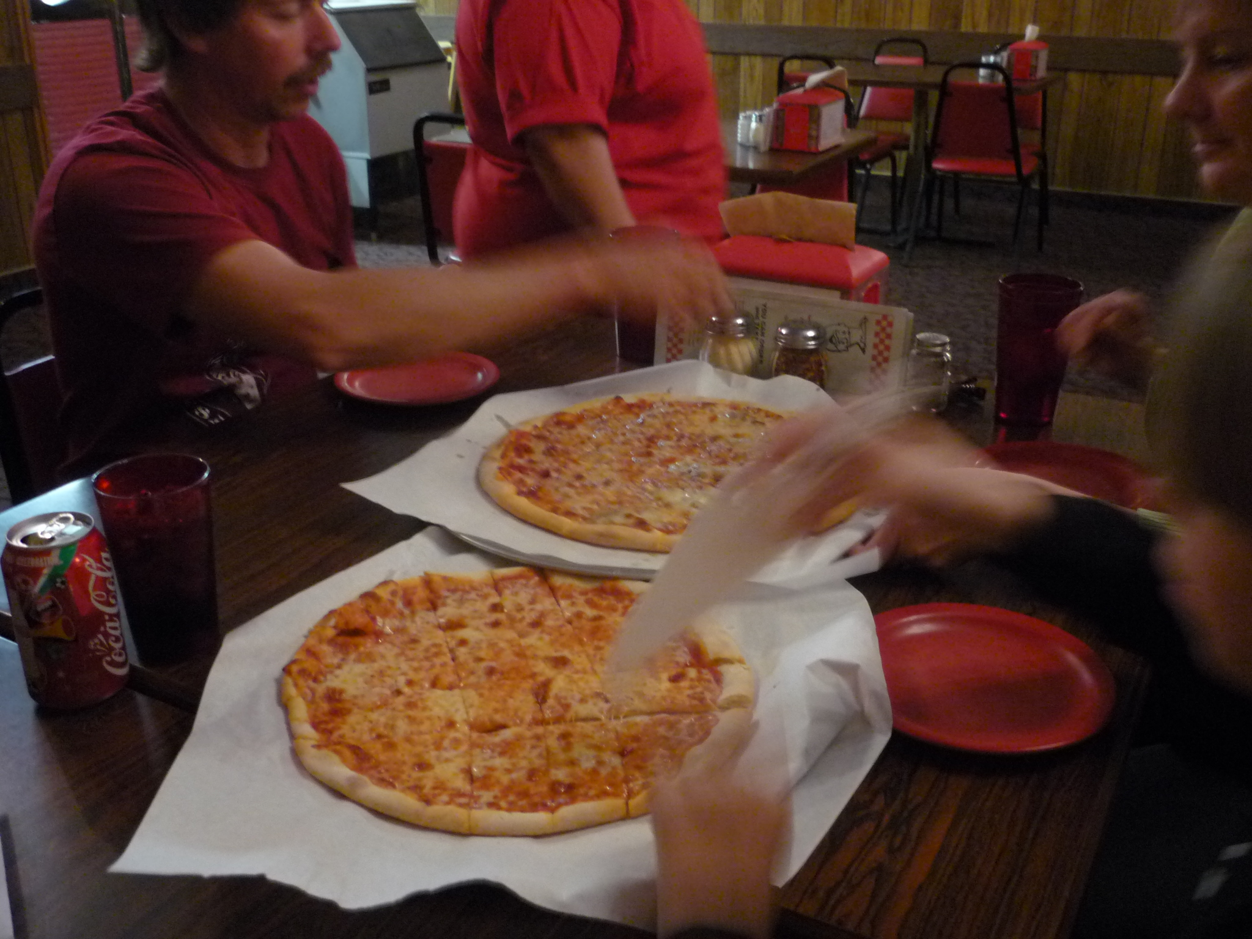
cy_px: 470
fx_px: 1194
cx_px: 626
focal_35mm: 33
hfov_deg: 55.4
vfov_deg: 42.9
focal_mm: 5.5
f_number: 2.8
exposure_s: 1/8
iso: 400
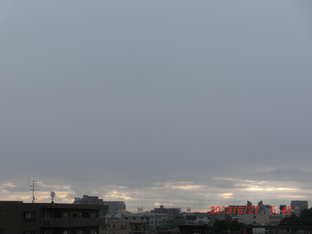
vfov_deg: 17.2
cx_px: 156
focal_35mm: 86
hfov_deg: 22.8
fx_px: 775
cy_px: 117
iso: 80
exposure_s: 1/160
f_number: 5
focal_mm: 15.16
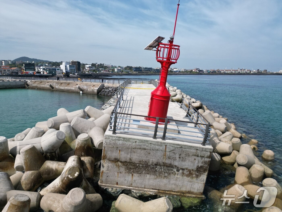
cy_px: 106
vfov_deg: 56.8
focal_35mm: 24
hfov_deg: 71.6
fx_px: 196
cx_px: 141
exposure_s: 1/3200
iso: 110
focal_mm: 6.72
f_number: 1.7
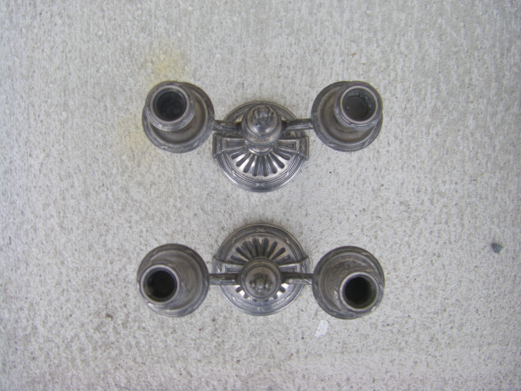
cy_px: 196
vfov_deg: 37.7
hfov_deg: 49.0
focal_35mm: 38
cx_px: 260
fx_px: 572
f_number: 3.5
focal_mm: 6.3
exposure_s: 1/125
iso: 64
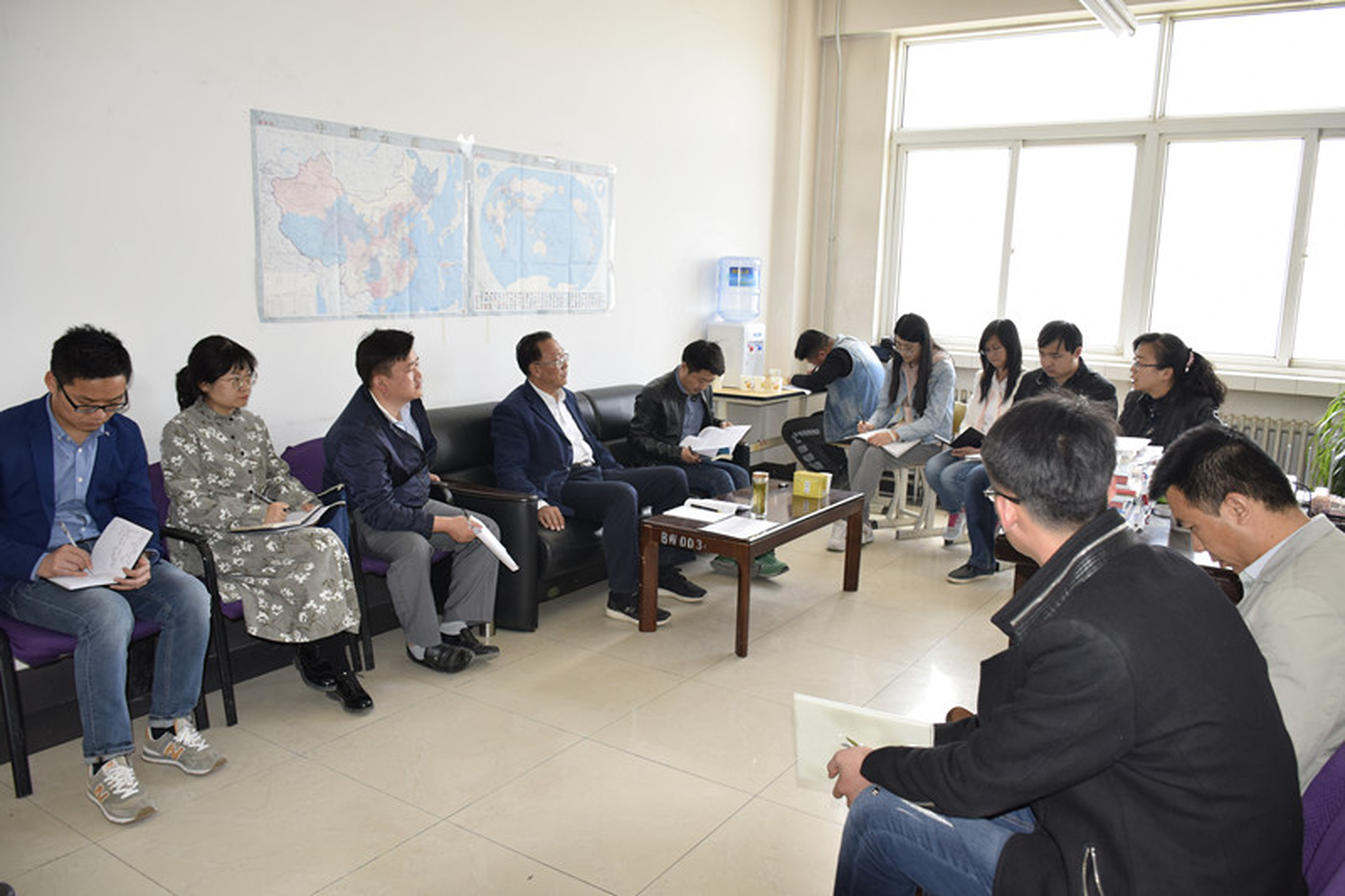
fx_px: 1008
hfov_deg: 67.4
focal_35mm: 27
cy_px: 448
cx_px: 672
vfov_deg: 47.9
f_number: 4
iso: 400
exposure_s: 1/125
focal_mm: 18
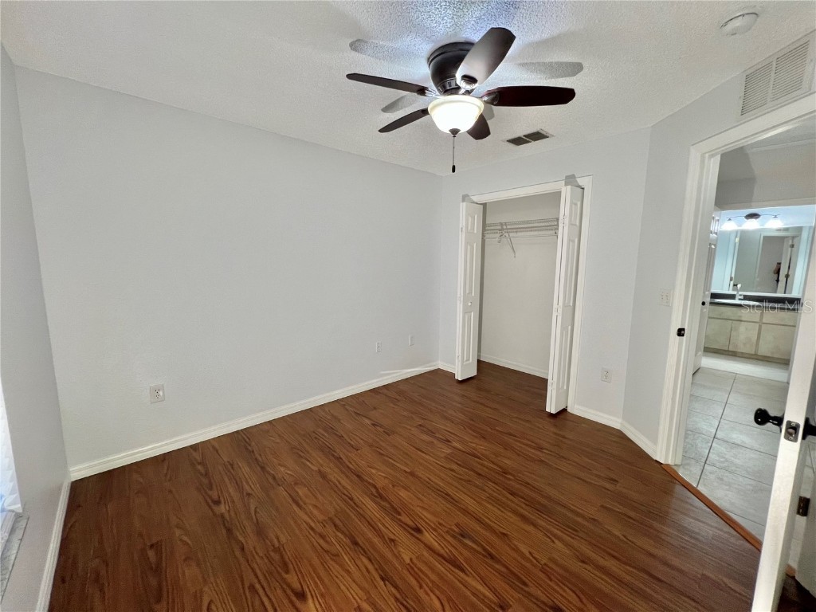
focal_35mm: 13
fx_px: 306
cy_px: 306
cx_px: 408
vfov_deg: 89.9
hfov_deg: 106.2
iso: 160
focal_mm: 1.57
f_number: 1.8
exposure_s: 1/60
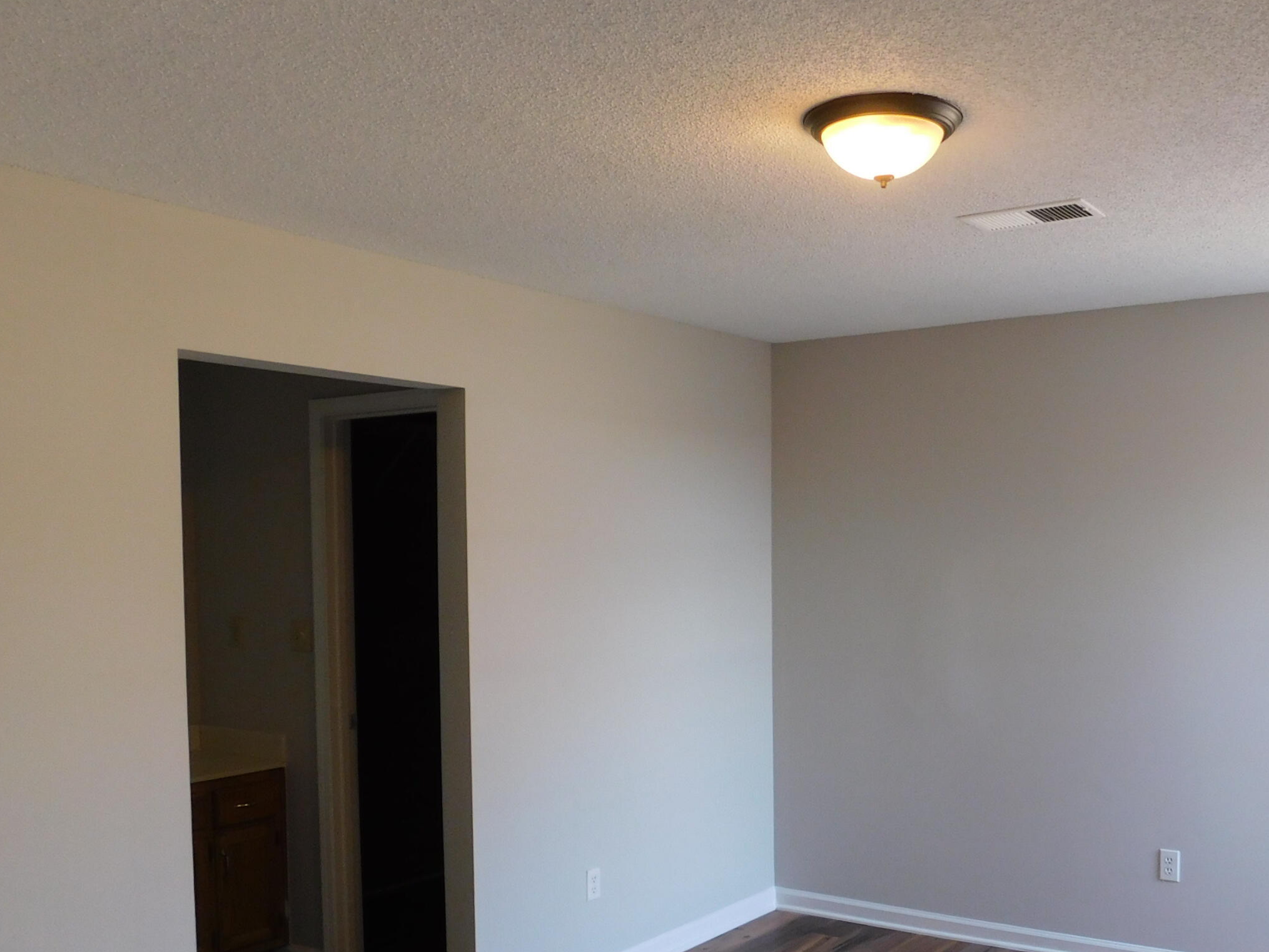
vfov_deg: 41.4
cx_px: 802
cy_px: 615
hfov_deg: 53.3
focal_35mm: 34
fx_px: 1246
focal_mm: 4
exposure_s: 1/30
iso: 180
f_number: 3
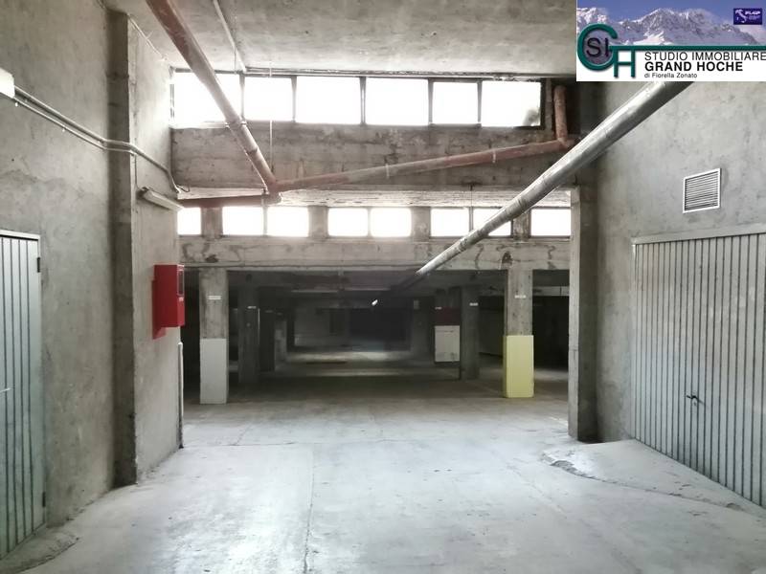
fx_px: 575
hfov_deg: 67.3
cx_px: 383
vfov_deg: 53.1
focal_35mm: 26
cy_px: 287
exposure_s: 1/20
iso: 500
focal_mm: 3.46
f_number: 1.8
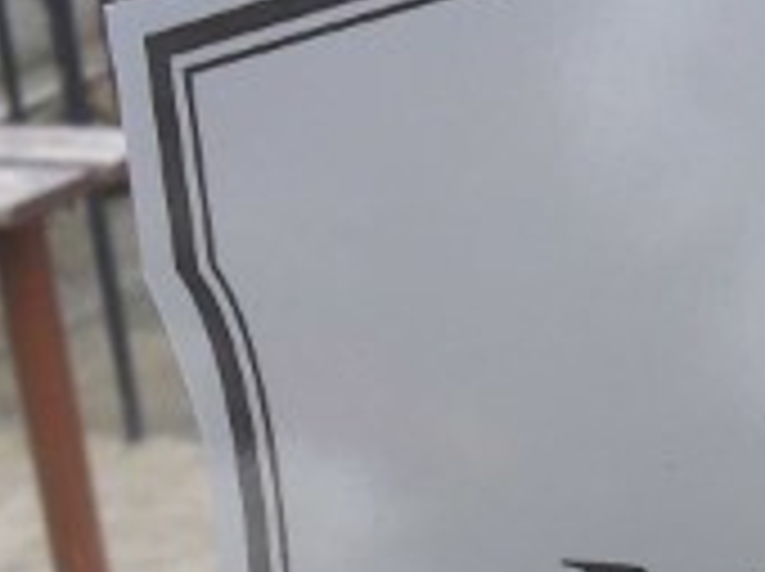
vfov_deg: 10.7
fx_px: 2913
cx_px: 878
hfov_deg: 14.6
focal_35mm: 132
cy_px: 919
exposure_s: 1/125
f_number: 3.2
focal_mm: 6.3
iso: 100
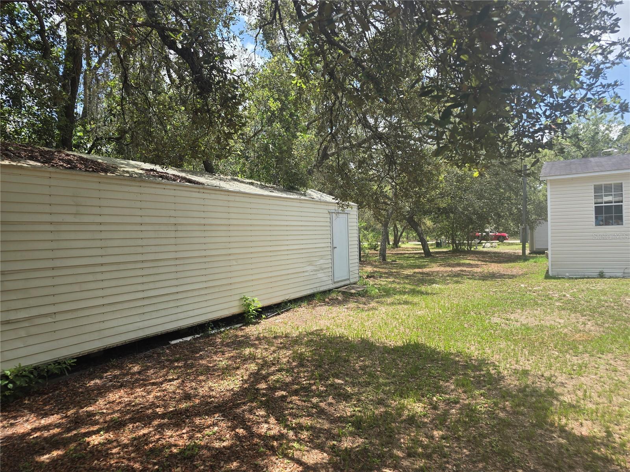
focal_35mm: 23
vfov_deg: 58.9
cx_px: 315
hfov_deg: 73.9
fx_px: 419
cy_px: 236
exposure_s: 1/279
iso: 12
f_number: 1.7
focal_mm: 6.3
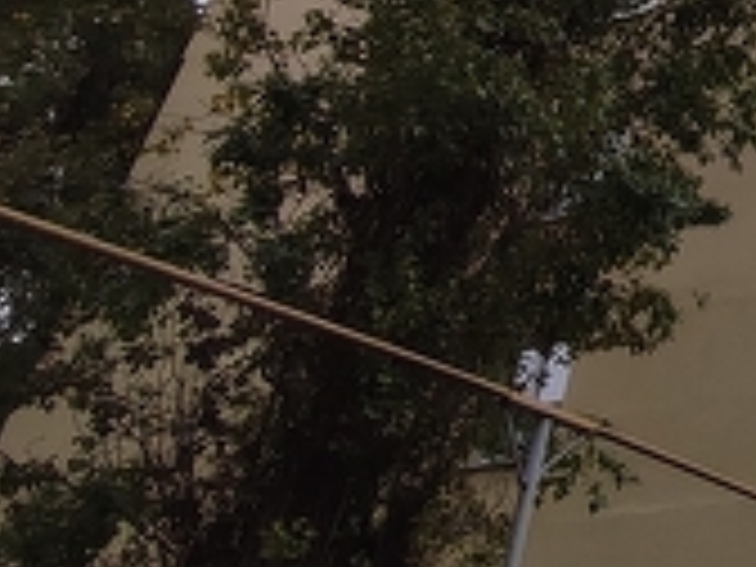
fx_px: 1332
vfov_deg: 22.6
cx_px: 1091
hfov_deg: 25.2
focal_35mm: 61
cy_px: -58
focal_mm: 1.65
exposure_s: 1/100
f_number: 2.2
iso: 59
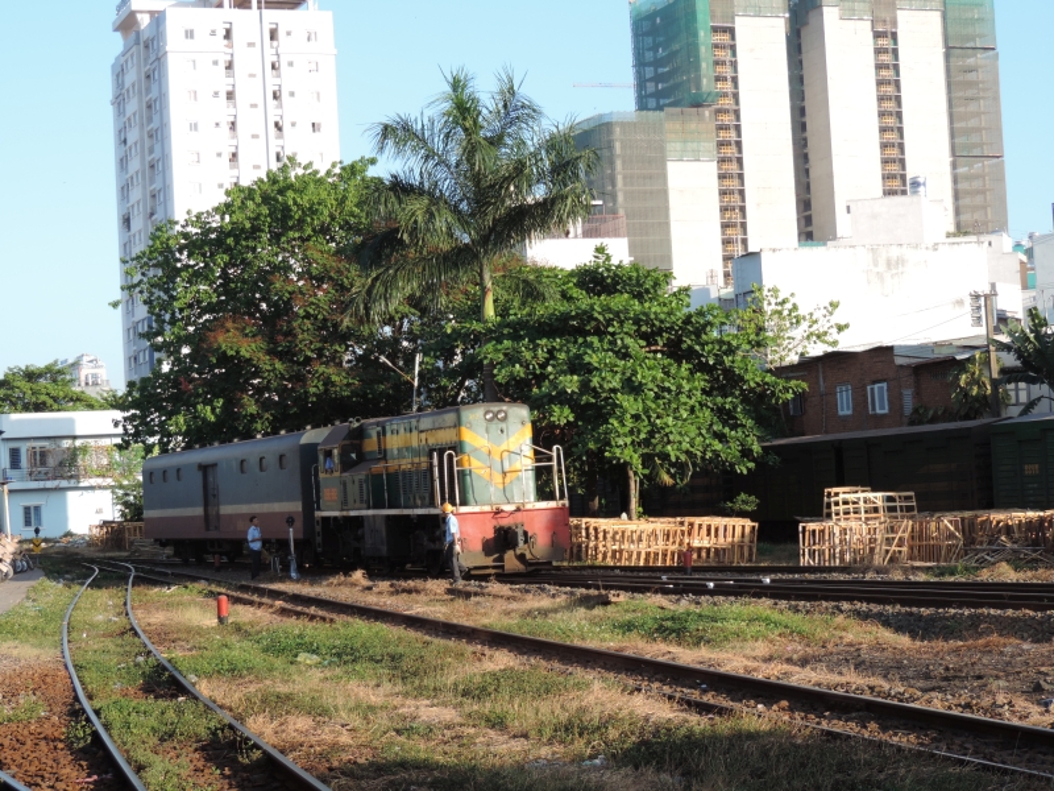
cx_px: 527
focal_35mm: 75
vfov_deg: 19.6
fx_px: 2284
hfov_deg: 26.0
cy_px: 396
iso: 80
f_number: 3.9
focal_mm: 13.3
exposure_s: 1/250
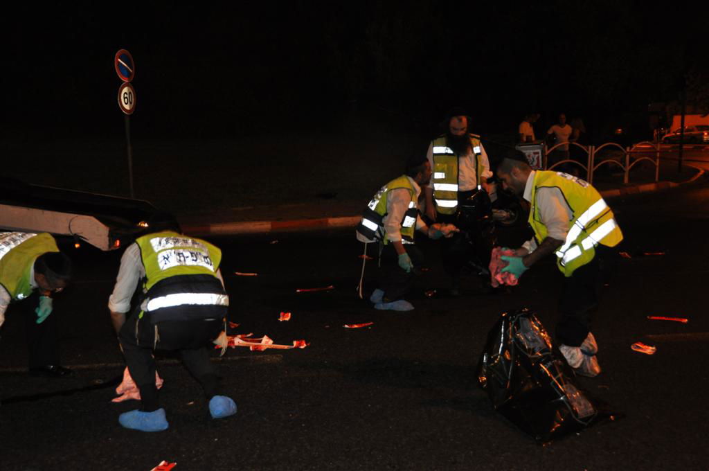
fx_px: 767
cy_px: 236
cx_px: 354
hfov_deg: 49.6
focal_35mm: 39
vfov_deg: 34.1
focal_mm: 26
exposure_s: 1/60
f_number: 4
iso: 800
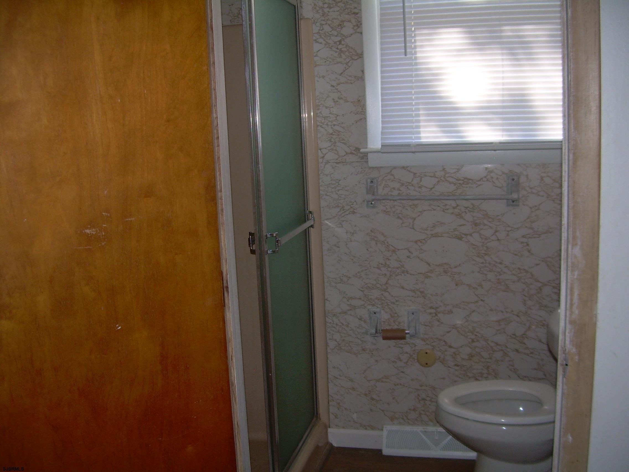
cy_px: 236
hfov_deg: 49.0
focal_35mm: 38
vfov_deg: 37.7
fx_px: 690
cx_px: 314
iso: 50
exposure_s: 1/60
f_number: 2.8
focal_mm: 6.3
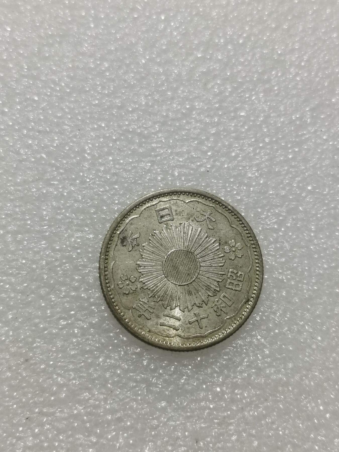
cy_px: 226
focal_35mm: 53
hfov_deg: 27.5
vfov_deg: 36.2
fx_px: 692
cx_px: 170
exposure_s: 1/100
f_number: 1.8
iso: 80
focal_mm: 5.58
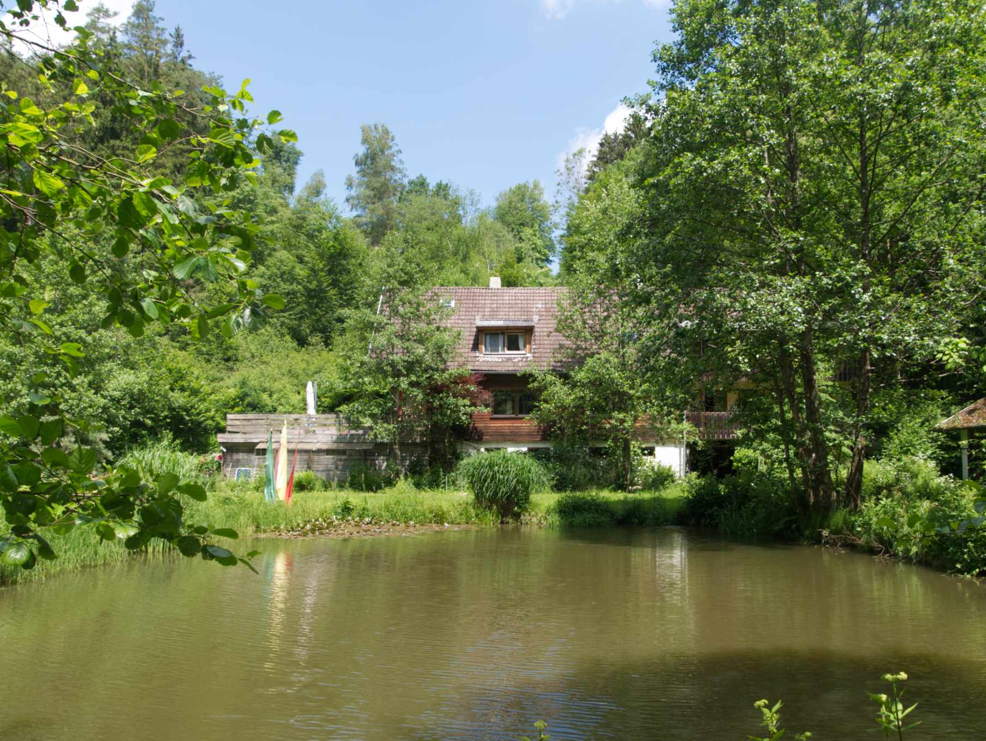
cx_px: 532
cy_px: 391
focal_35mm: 31
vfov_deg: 45.5
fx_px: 884
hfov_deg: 58.2
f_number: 6.3
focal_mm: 14
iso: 200
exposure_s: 1/320
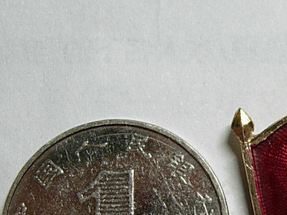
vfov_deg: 16.1
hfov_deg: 20.9
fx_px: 755
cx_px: 282
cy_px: 176
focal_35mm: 91
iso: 50
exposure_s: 1/23.2
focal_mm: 7.5
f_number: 3
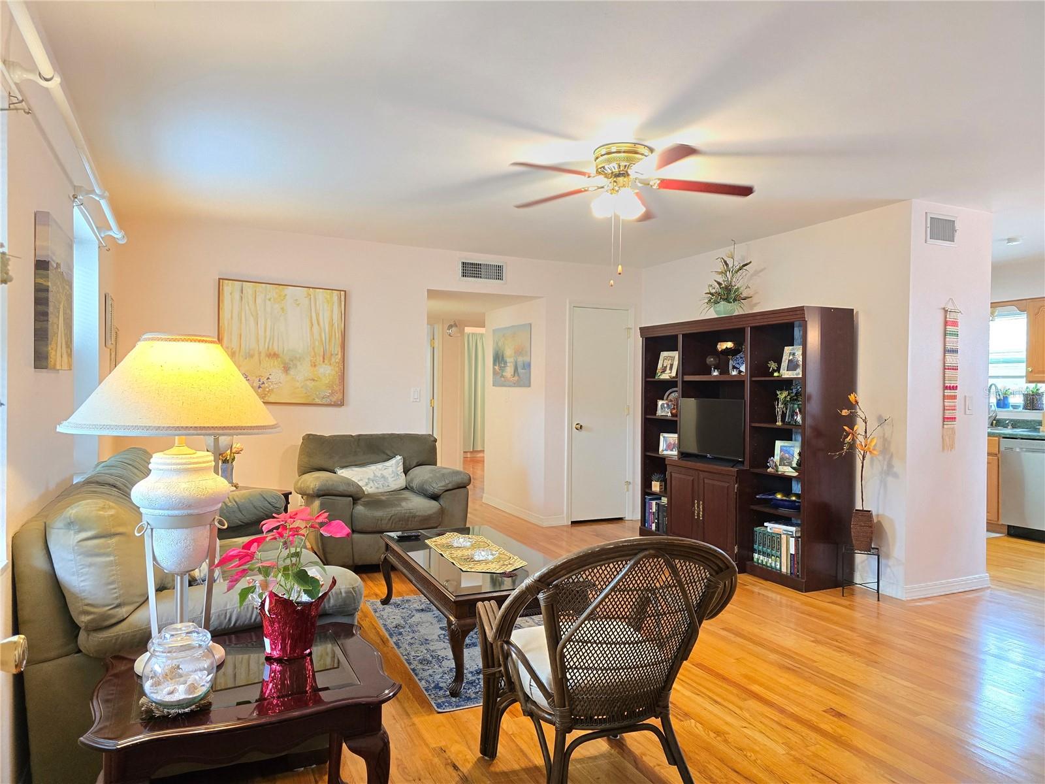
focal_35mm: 23
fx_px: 694
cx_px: 522
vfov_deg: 58.9
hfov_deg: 73.9
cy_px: 392
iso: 800
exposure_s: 1/120
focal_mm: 6.3
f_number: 1.7
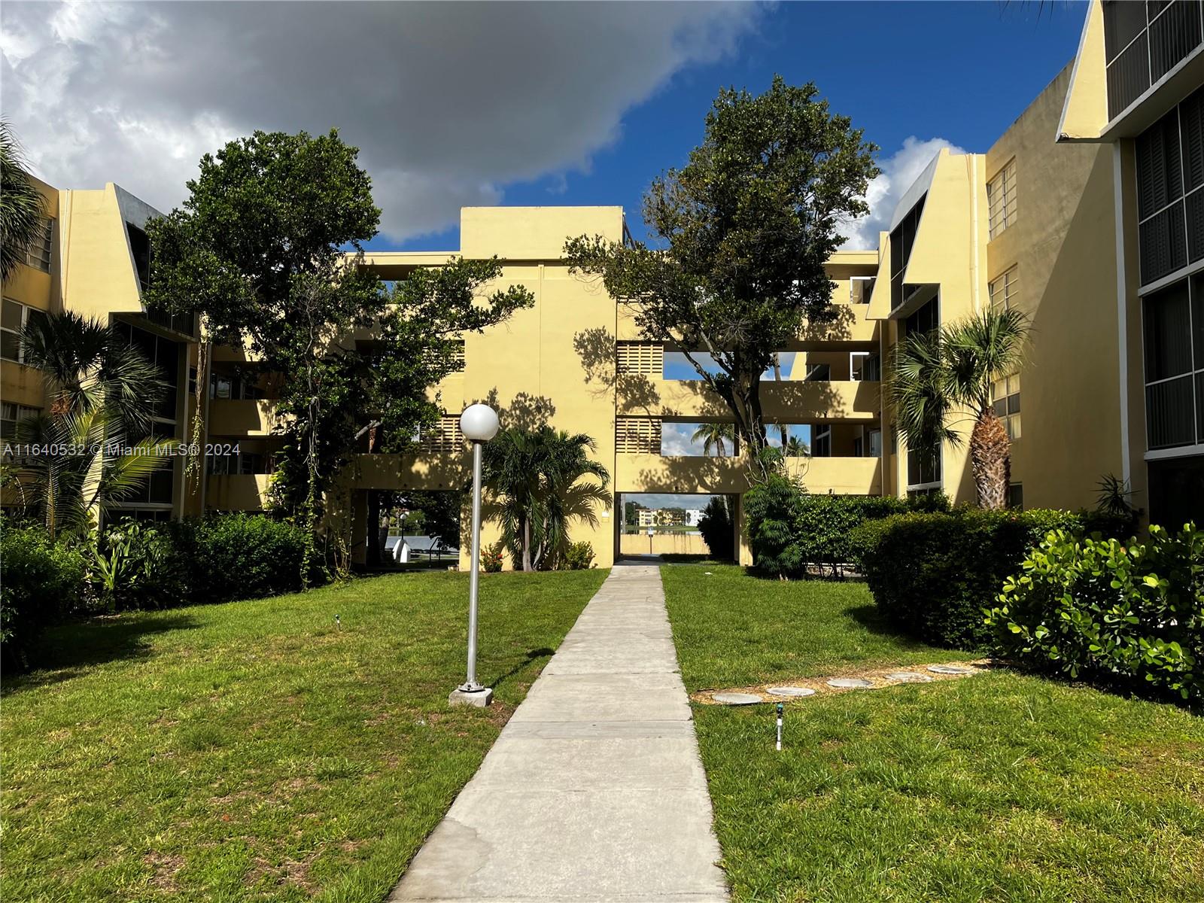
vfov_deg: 53.1
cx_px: 602
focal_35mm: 26
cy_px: 452
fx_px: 904
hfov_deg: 67.3
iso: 50
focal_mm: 5.1
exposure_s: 1/4484
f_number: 1.6
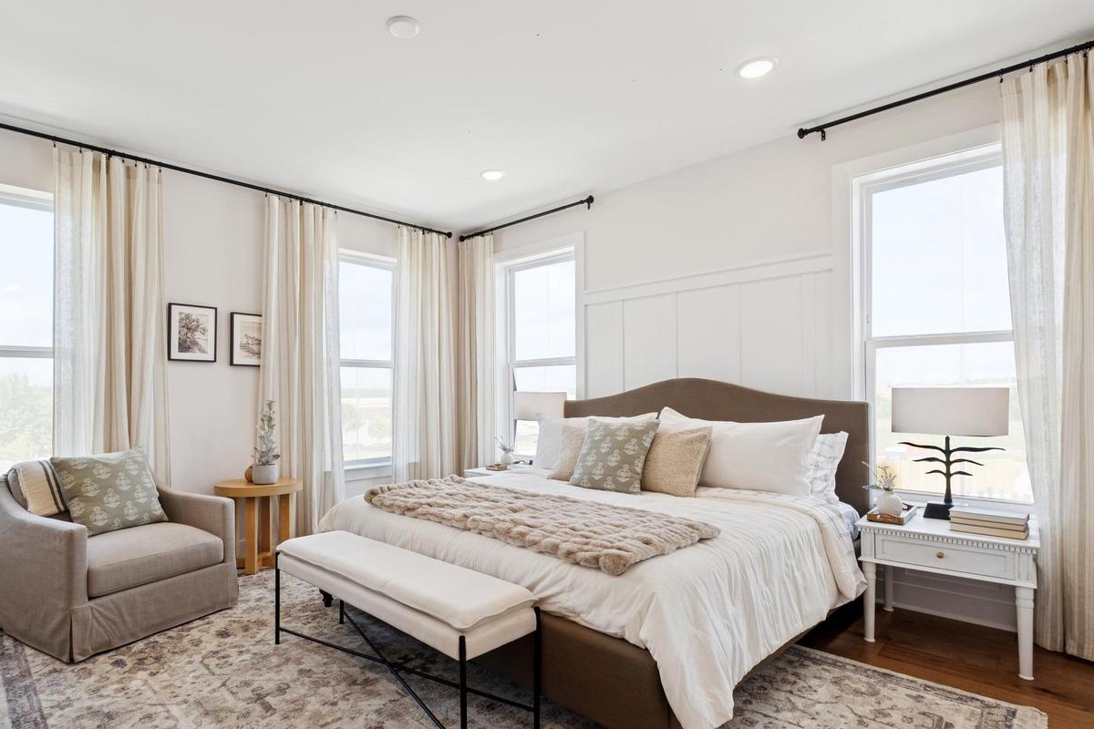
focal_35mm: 18
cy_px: 396
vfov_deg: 67.3
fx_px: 547
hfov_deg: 89.2
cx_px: 458
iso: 400
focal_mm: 10
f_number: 8
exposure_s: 1/60
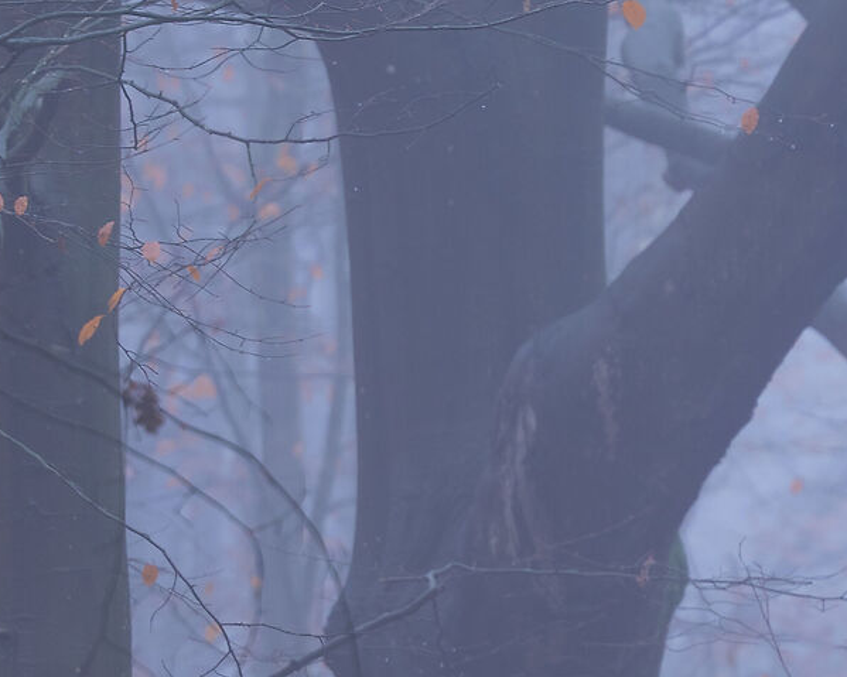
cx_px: 963
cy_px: 520
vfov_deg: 1.8
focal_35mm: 846
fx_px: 21204
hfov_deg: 2.3
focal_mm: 150
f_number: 2.8
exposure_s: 1/50
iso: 100
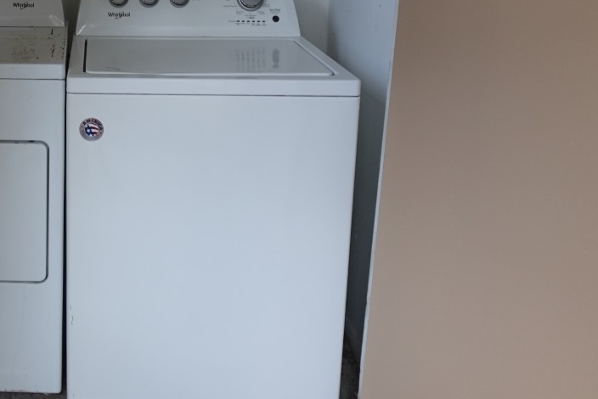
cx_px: 49
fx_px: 764
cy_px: 28
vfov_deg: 28.0
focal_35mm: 46
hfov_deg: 39.4
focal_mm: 7.6
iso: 125
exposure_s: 1/100
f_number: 2
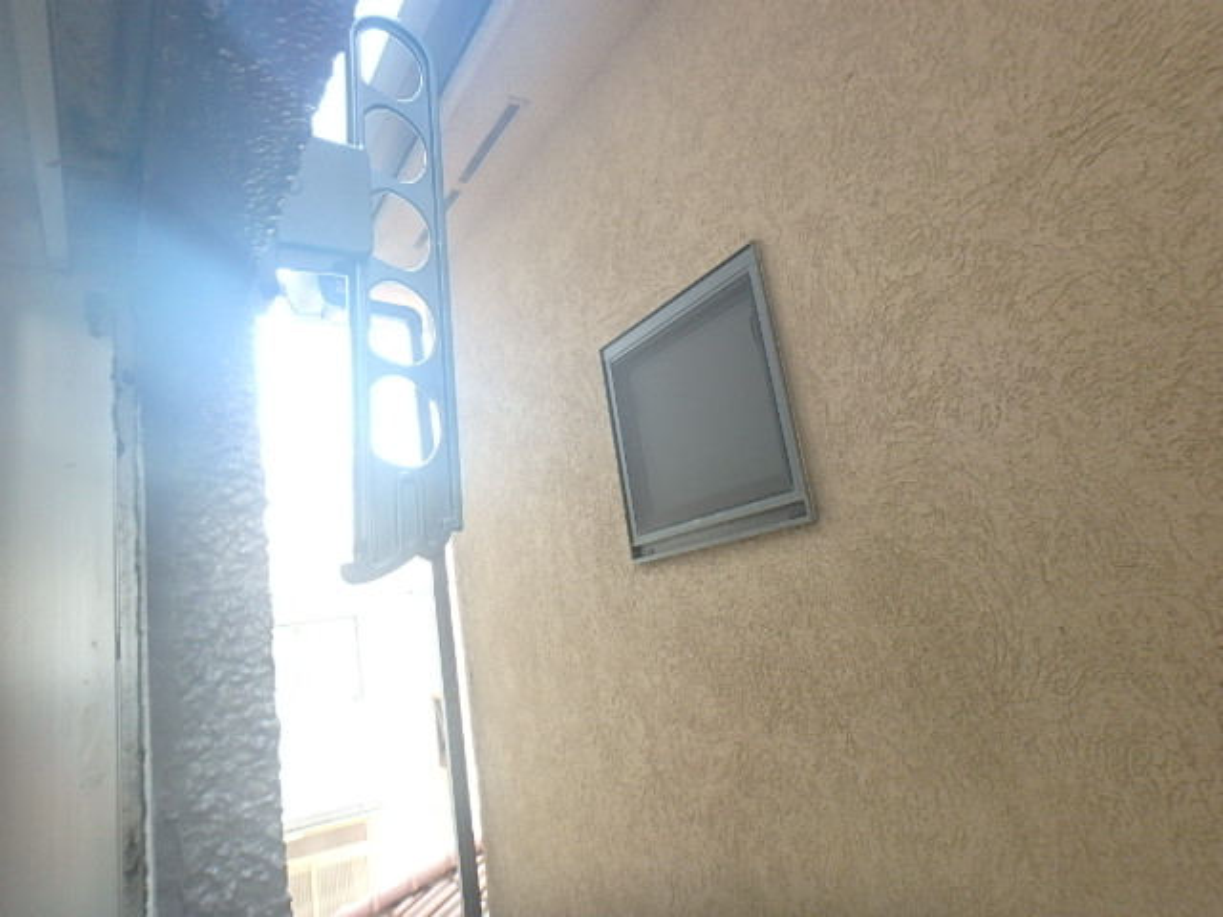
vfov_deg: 63.4
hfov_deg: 79.0
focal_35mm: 21
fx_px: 742
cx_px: 612
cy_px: 458
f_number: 3.5
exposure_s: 1/30
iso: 250
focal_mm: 3.7
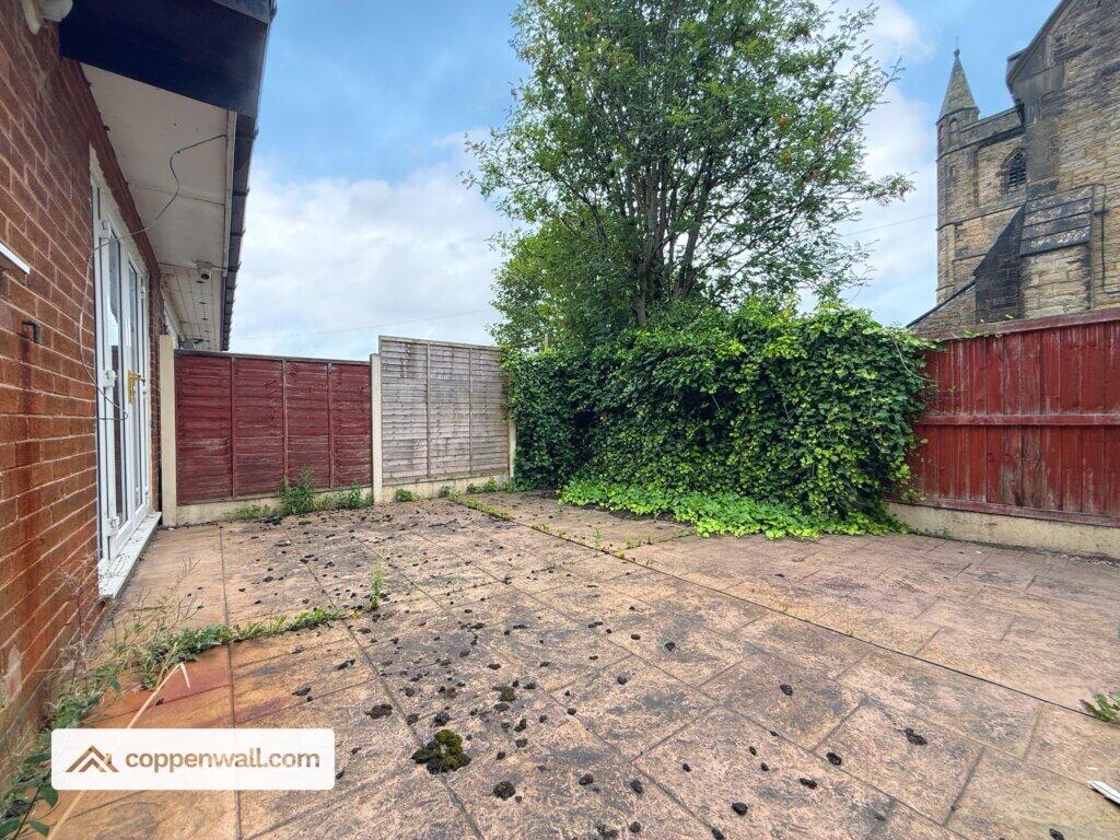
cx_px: 560
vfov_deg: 85.7
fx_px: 453
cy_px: 420
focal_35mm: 14
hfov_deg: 102.1
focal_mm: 2.22
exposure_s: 1/853
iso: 64
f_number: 2.2
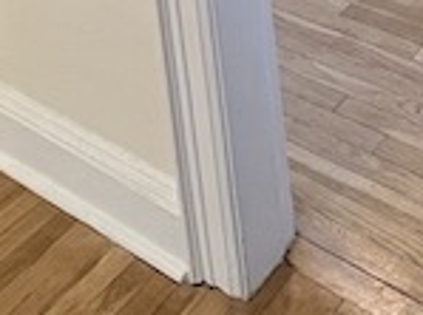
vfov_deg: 14.9
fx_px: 853
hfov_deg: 25.7
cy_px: -397
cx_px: 468
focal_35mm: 70
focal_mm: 1.57
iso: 200
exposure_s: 1/120
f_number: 1.8
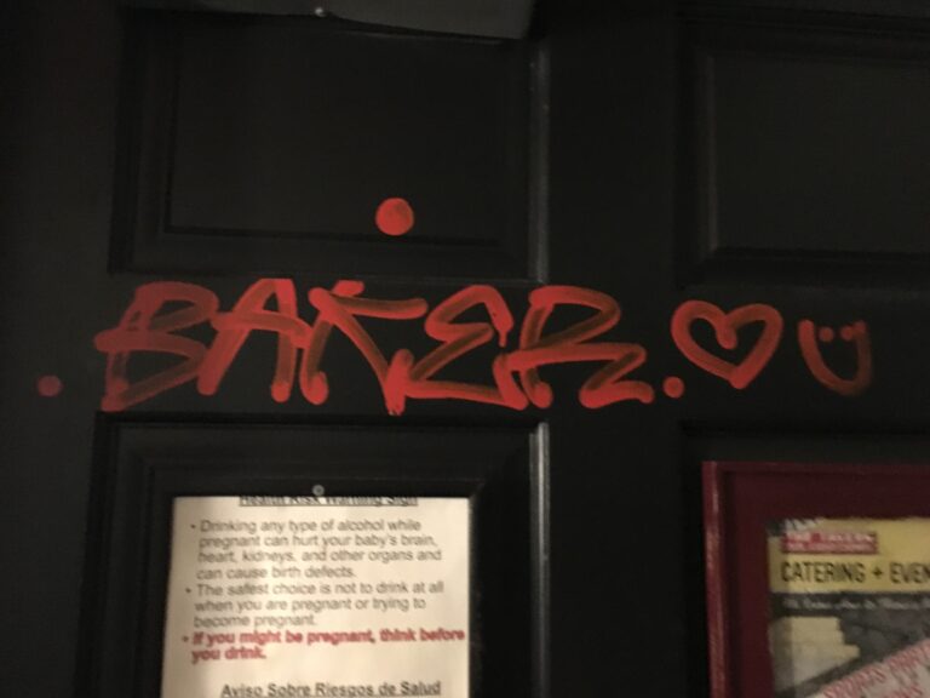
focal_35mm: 29
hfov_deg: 61.7
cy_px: 349
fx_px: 779
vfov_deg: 48.2
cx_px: 465
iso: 800
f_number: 2.2
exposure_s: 1/15
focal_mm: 4.15
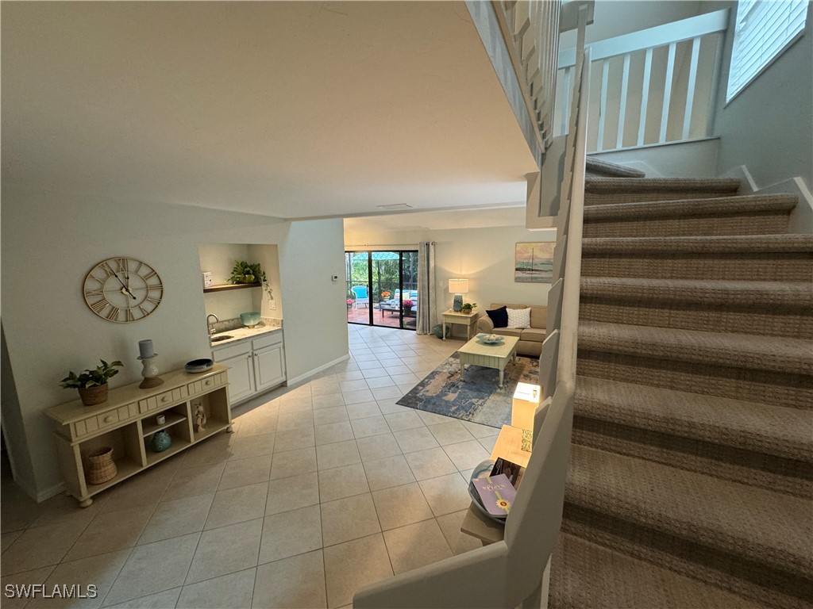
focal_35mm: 14
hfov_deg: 102.1
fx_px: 329
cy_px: 304
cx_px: 406
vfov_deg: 85.7
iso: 200
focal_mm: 2.22
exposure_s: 1/60
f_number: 2.2
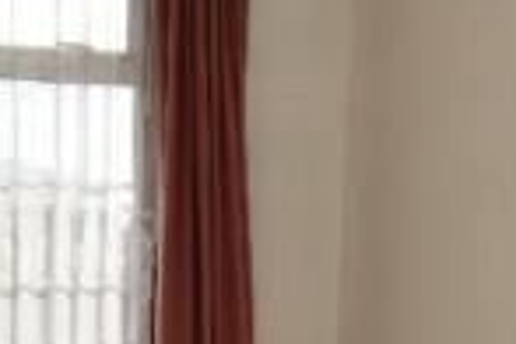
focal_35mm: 67
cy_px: 504
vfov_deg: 18.2
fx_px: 960
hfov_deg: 28.2
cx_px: -2
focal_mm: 10
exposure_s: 1/200
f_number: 7.1
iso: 100
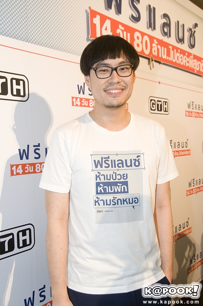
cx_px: 102
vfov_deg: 49.6
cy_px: 153
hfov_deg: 34.1
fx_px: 331
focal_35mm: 39
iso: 1250
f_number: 5.6
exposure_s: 1/100
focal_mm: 26
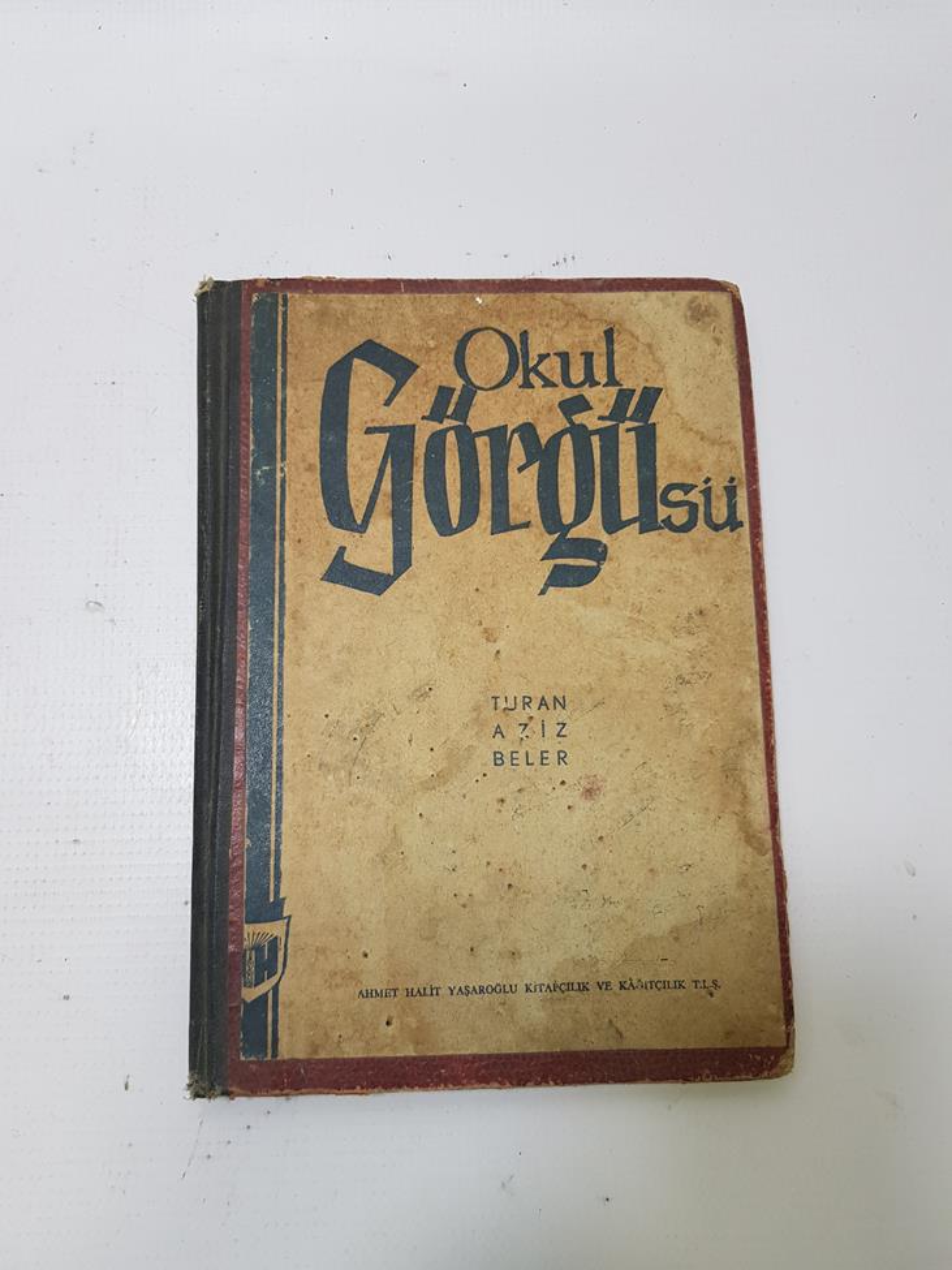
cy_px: 635
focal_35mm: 26
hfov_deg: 53.1
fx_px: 954
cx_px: 476
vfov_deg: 67.3
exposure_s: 1/100
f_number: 1.7
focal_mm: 4.3
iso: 64
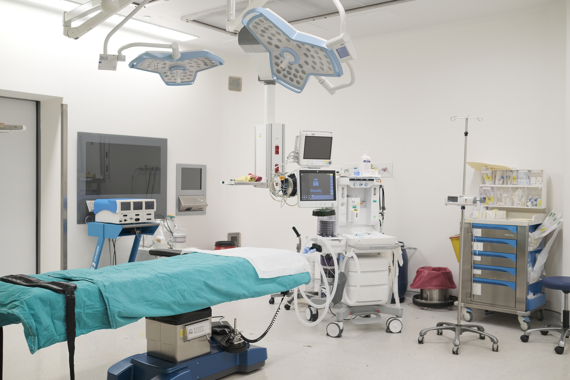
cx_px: 285
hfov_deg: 54.4
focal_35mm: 35
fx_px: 554
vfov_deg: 37.9
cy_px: 190
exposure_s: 1/125
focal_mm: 23
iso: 640
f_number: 2.5
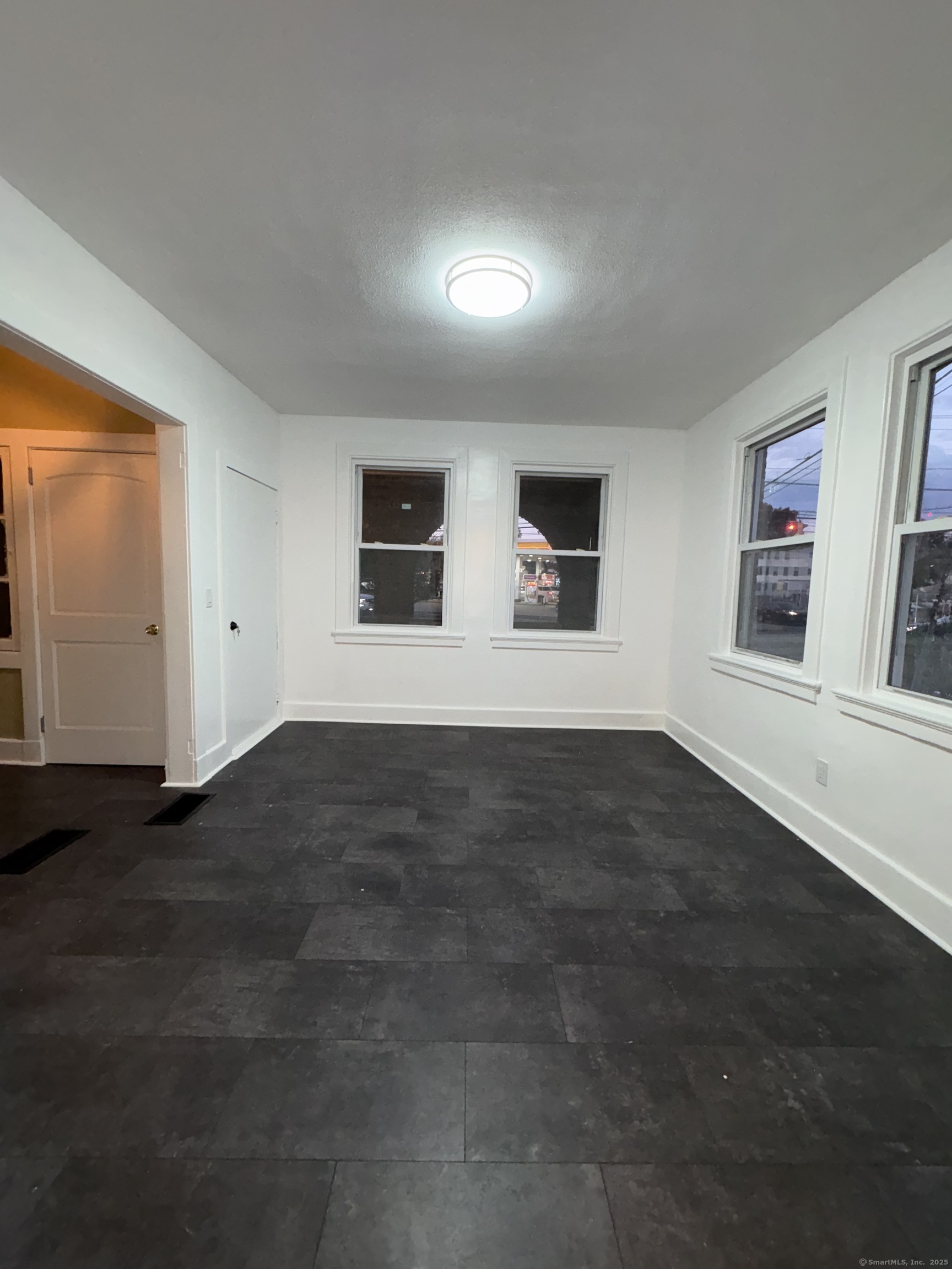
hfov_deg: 85.7
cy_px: 634
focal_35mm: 14
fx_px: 513
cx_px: 476
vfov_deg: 102.1
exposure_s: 1/60
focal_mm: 2.22
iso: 125
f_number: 2.2
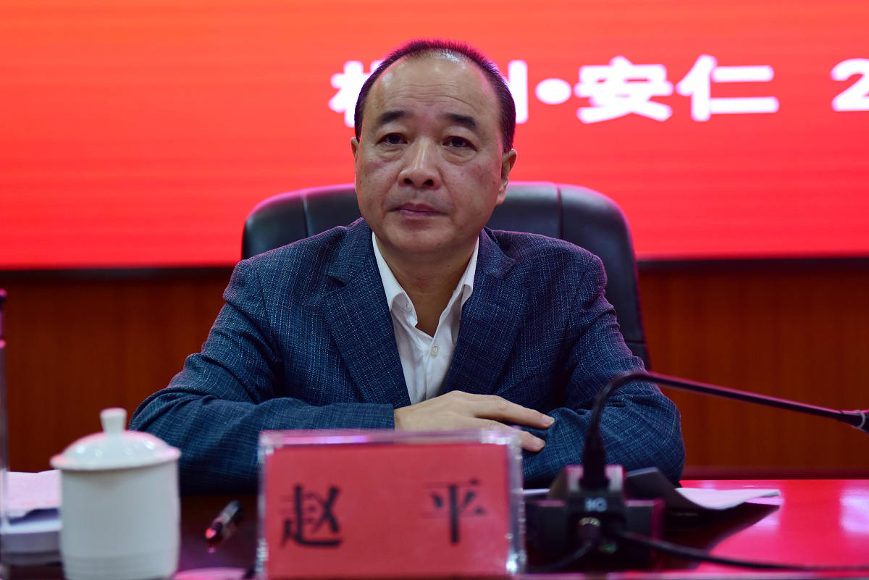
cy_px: 290
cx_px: 434
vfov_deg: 23.4
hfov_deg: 34.5
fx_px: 1400
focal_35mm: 58
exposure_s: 1/160
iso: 1000
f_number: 2.8
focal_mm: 58
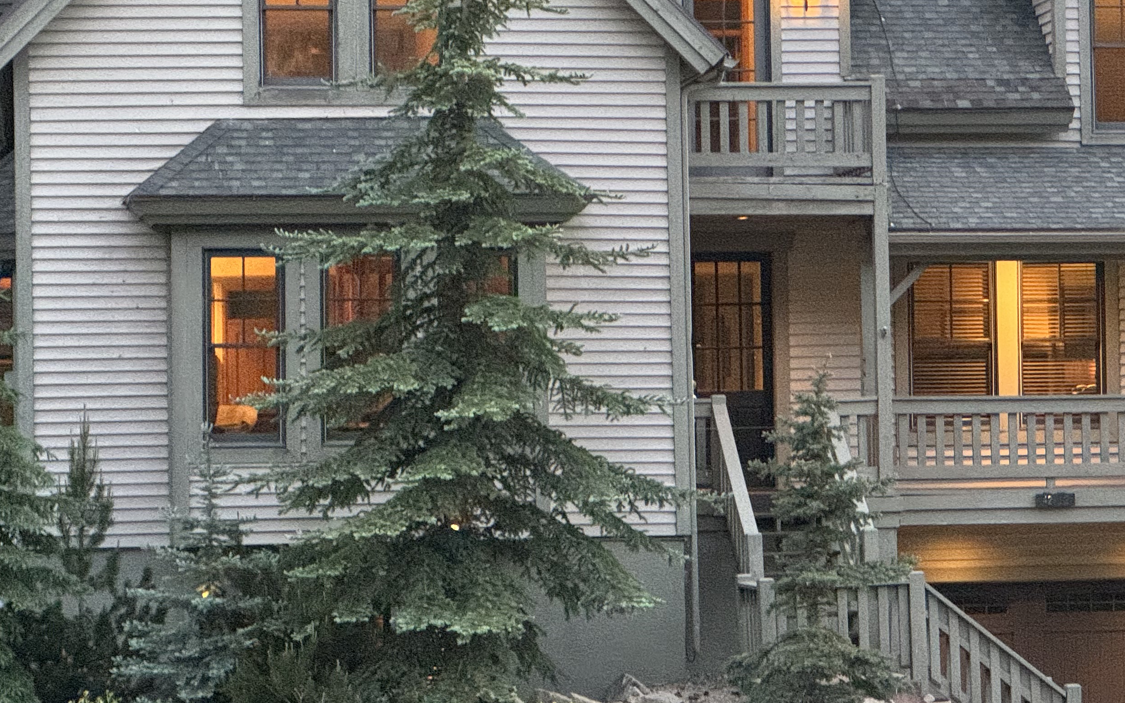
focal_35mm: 133
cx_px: 841
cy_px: 262
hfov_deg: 15.6
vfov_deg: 9.8
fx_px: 4078
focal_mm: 9
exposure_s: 1/40
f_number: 2.8
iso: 800
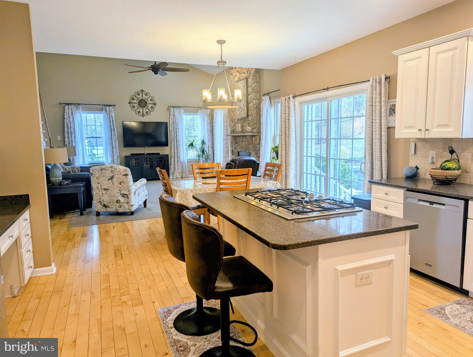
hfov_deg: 71.5
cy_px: 178
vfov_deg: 56.9
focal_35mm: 24
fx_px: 328
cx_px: 236
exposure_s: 1/120
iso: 54
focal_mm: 6.81
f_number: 1.85
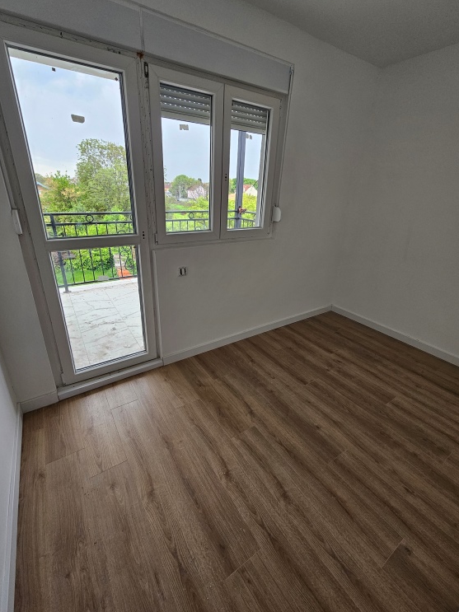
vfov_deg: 102.0
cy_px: 297
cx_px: 227
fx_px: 248
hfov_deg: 85.7
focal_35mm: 14
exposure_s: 1/70.8
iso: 80
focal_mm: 2.2
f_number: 2.2
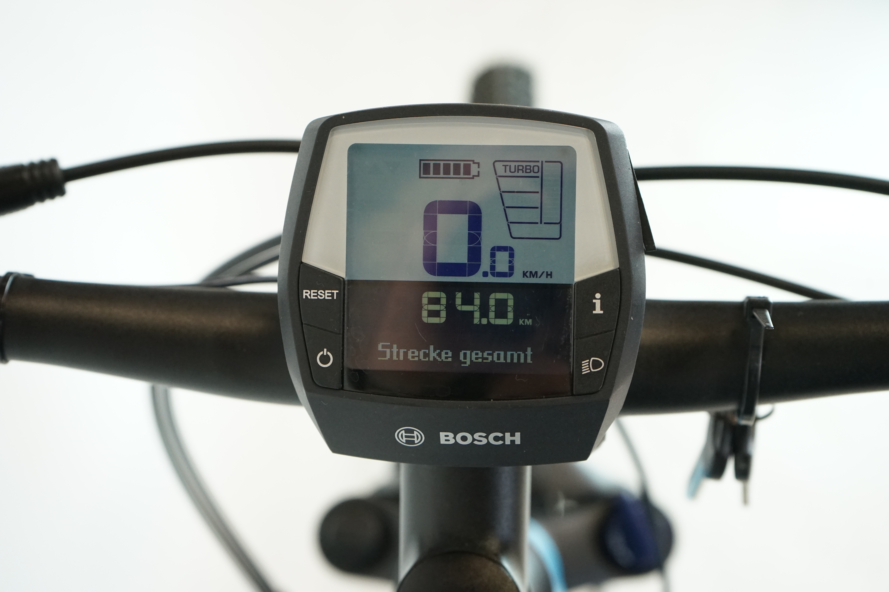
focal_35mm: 52
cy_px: 296
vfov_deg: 26.0
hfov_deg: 38.2
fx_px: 1284
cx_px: 444
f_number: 6.3
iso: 2500
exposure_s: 1/200
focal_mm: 52
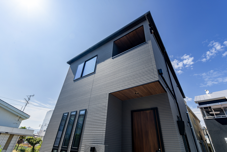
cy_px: 76
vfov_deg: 70.4
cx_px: 114
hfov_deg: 93.3
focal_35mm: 17
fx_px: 107
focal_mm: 17
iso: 100
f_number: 8
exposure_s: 1/250
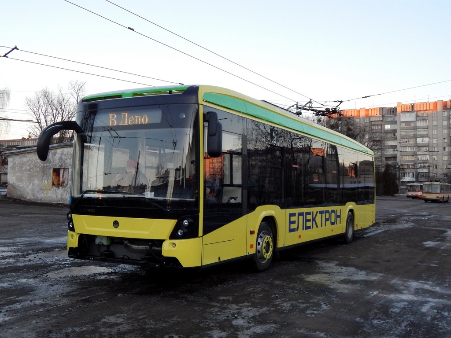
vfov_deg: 37.7
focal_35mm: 38
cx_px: 226
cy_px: 169
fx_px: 495
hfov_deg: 49.0
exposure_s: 1/250
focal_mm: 6.8
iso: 320
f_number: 3.4
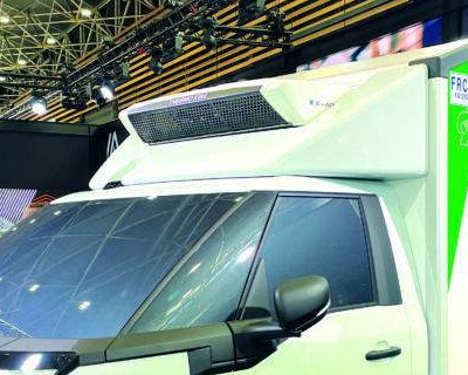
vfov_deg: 23.2
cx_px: 209
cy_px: 292
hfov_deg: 29.1
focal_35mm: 65
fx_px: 900
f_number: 1.6
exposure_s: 1/100
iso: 64
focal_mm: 4.2
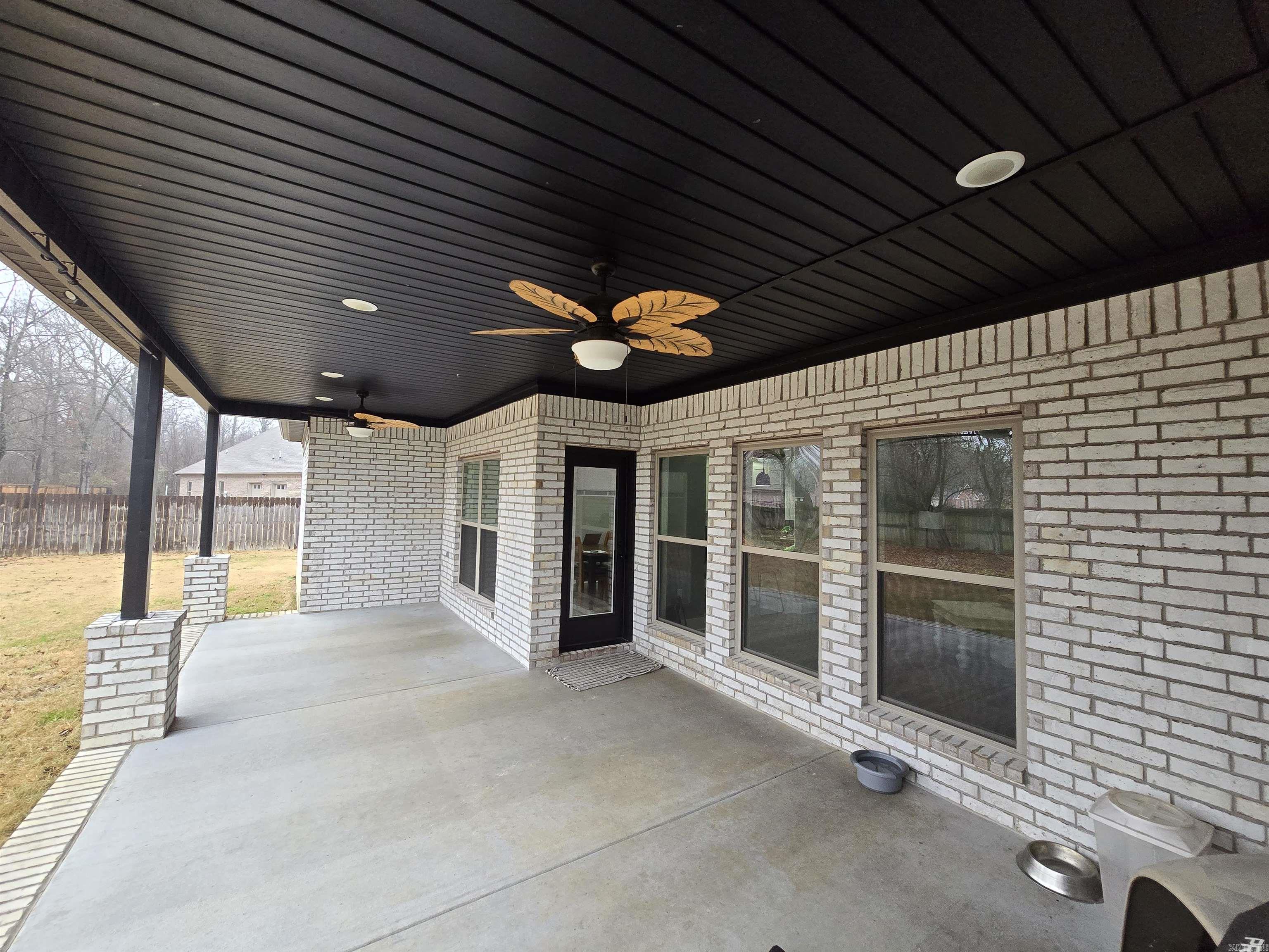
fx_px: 477
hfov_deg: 106.2
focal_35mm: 13
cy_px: 476
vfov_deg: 89.9
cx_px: 634
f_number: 2.2
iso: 250
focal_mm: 2.2
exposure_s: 1/359
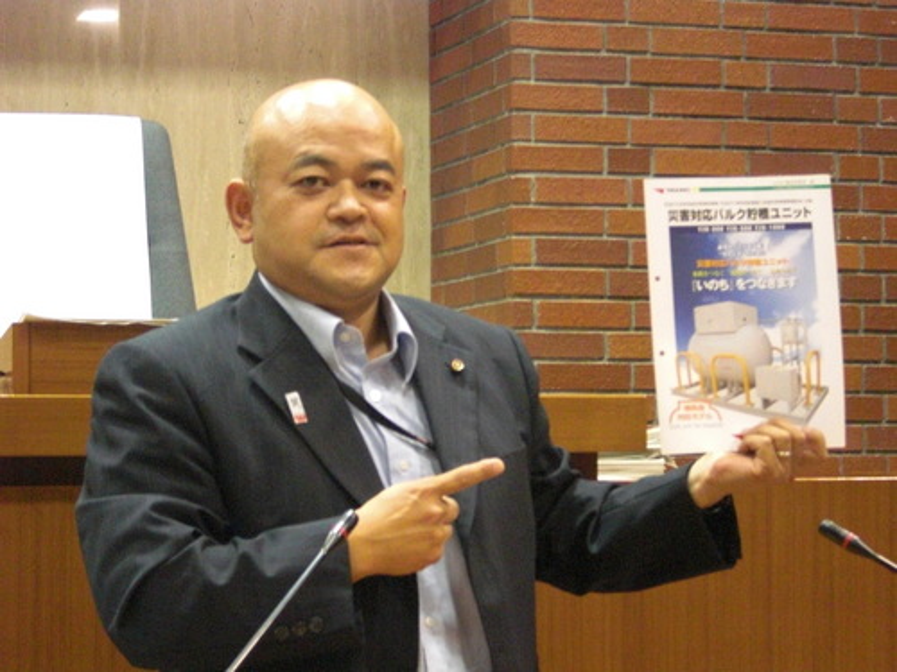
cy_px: 336
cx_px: 448
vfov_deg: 13.7
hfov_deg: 18.2
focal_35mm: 108
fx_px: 2799
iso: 800
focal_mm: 18.9
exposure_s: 1/40
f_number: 5.3
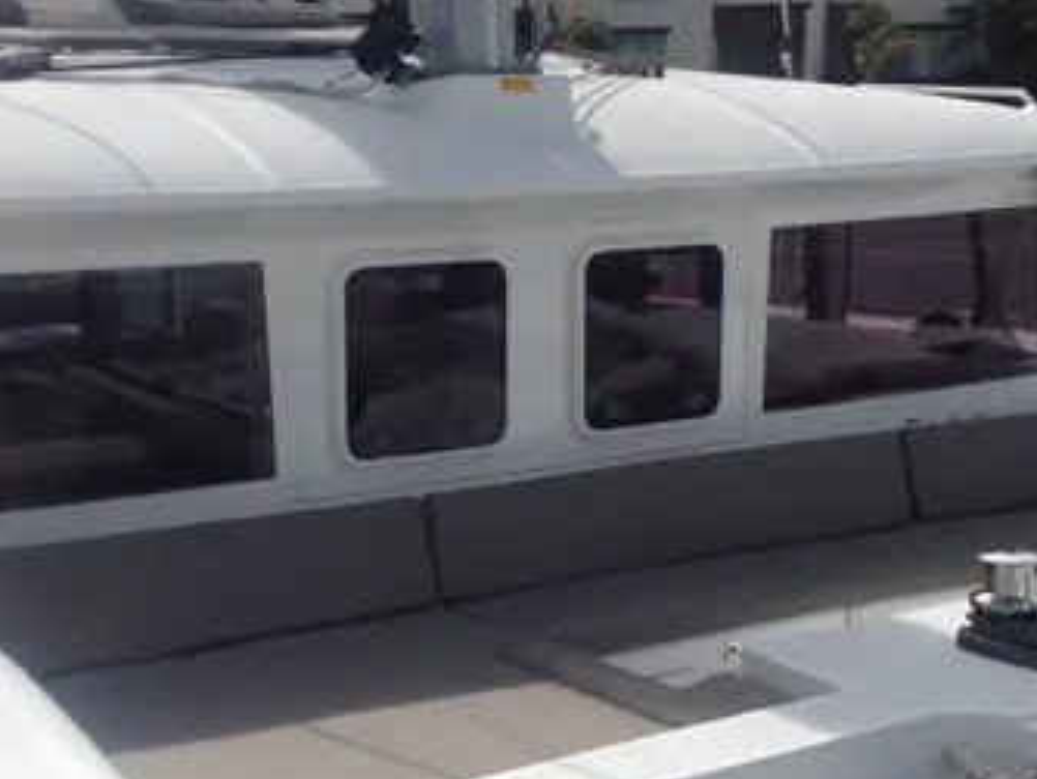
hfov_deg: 28.9
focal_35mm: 67
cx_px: 419
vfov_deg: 21.9
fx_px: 2009
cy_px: 469
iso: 50
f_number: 2.4
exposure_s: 1/3953
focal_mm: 4.28
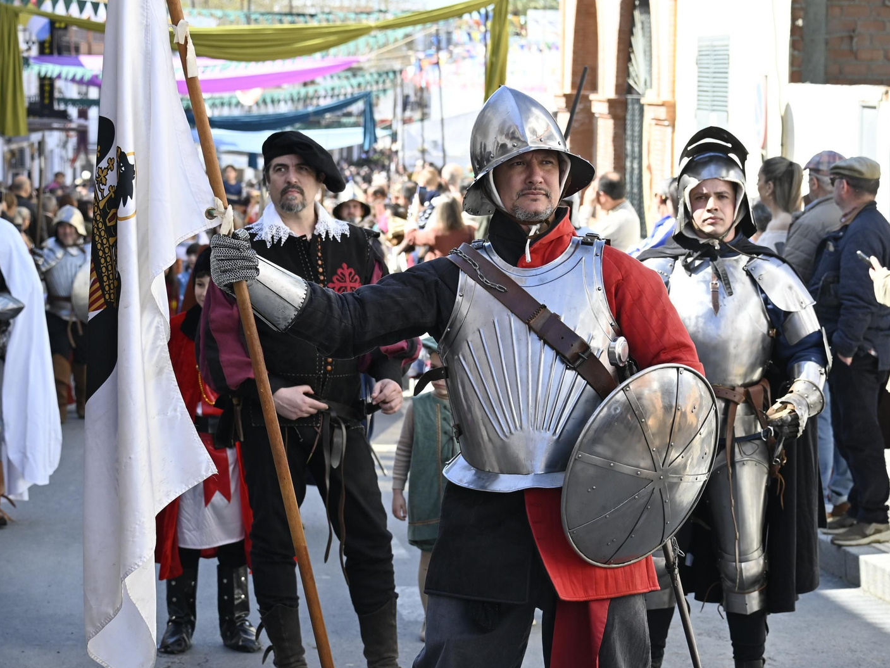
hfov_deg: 18.7
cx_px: 480
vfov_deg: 14.1
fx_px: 2700
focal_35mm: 105
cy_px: 332
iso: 320
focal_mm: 64
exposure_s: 1/500
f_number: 5.6
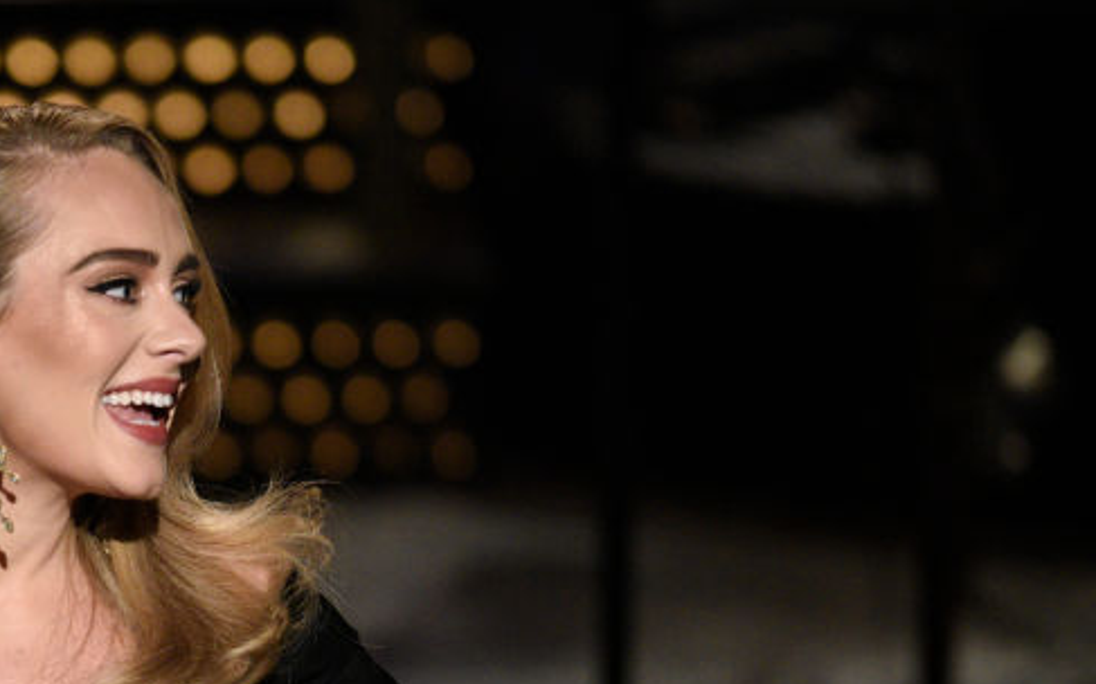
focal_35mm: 643
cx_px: -2
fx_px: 19199
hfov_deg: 3.3
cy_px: 728
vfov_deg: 2.0
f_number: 3.2
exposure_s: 1/320
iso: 4000
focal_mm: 300
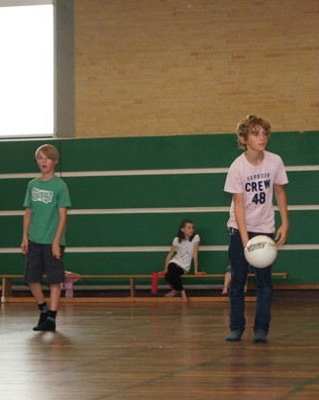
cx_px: 196
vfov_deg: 16.4
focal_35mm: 118
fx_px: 1391
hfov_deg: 13.1
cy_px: 201
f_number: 5.6
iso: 800
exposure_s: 1/125
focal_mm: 55
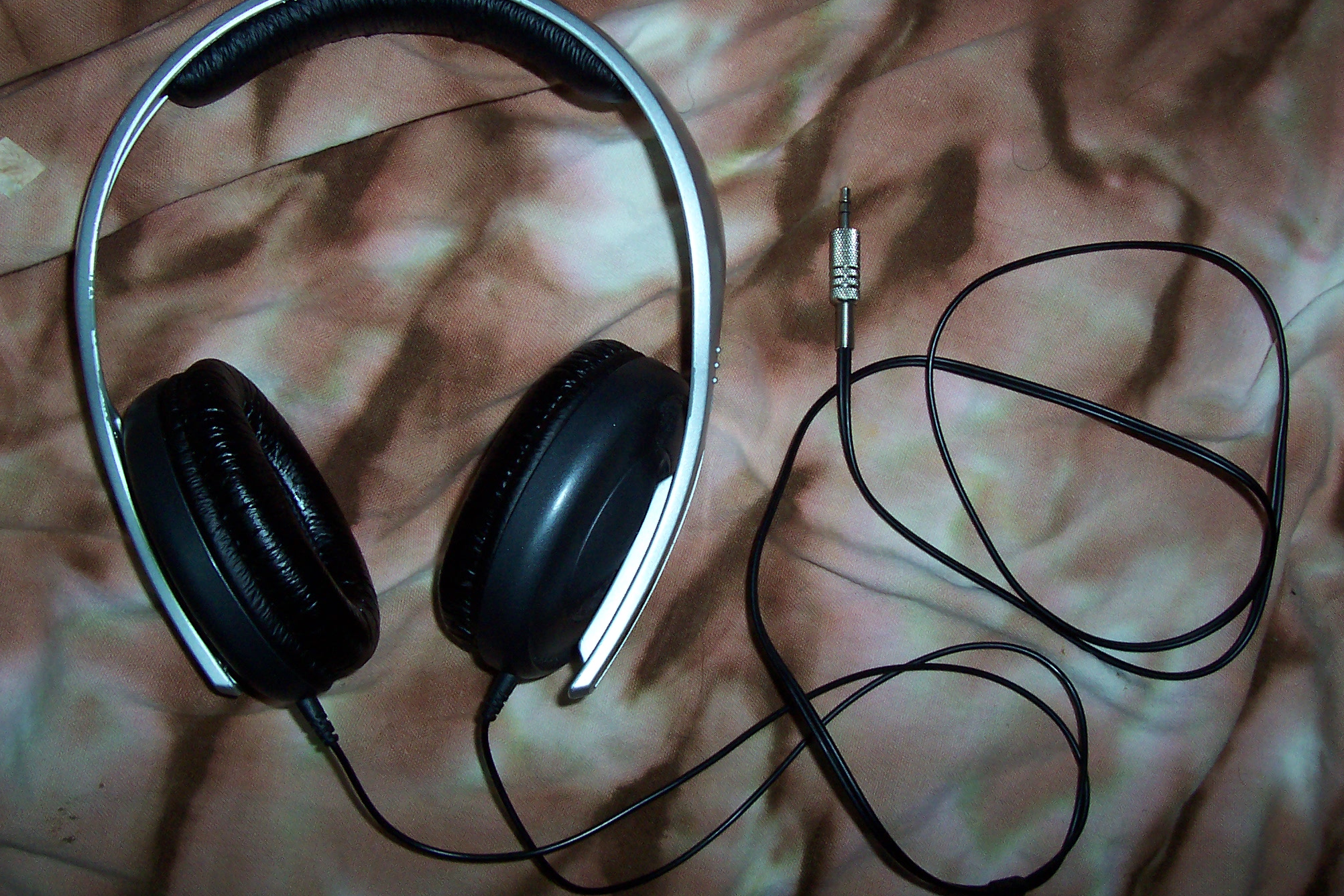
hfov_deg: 49.6
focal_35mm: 39
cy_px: 407
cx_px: 675
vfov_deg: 34.2
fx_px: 1456
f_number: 2.8
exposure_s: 1/60
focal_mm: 5.6
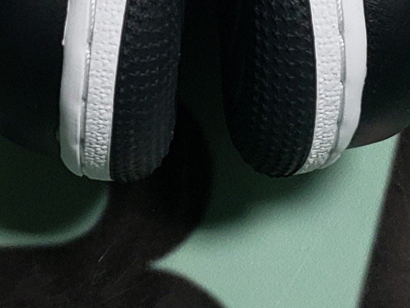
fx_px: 1741
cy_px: -428
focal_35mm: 147
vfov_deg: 9.1
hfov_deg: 13.4
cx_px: 221
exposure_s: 1/374
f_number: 1.5
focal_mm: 4.3
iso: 50
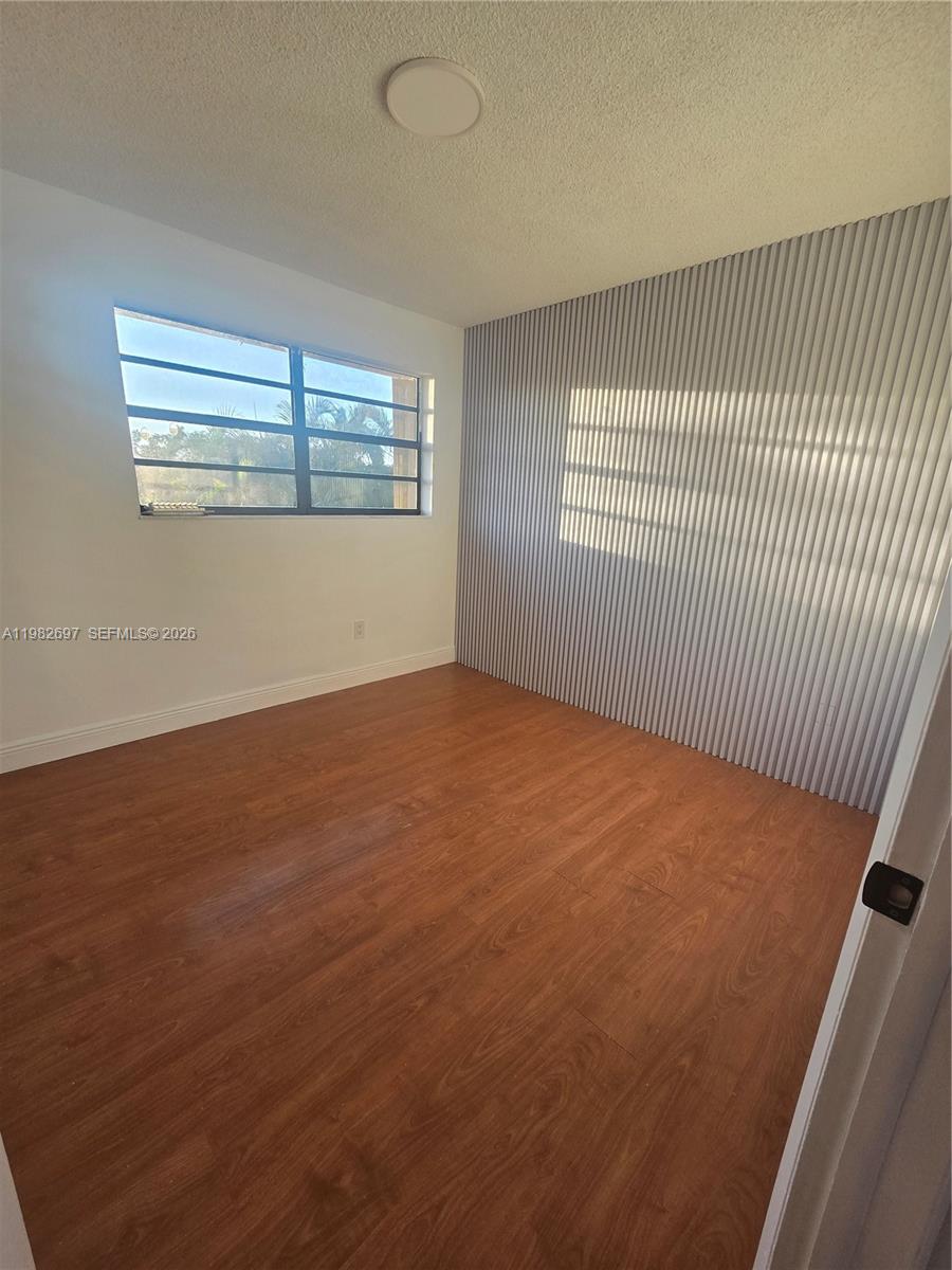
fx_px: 477
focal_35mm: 13
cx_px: 476
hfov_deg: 89.9
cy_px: 635
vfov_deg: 106.2
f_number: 2.2
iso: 50
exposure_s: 1/180
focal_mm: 2.2
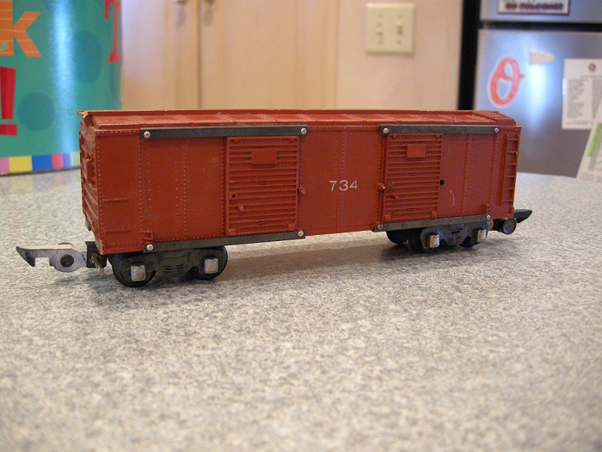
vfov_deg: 40.7
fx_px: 609
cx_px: 301
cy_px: 226
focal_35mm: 35
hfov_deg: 52.6
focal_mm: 7.5
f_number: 2.7
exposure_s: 1/17.1
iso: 400
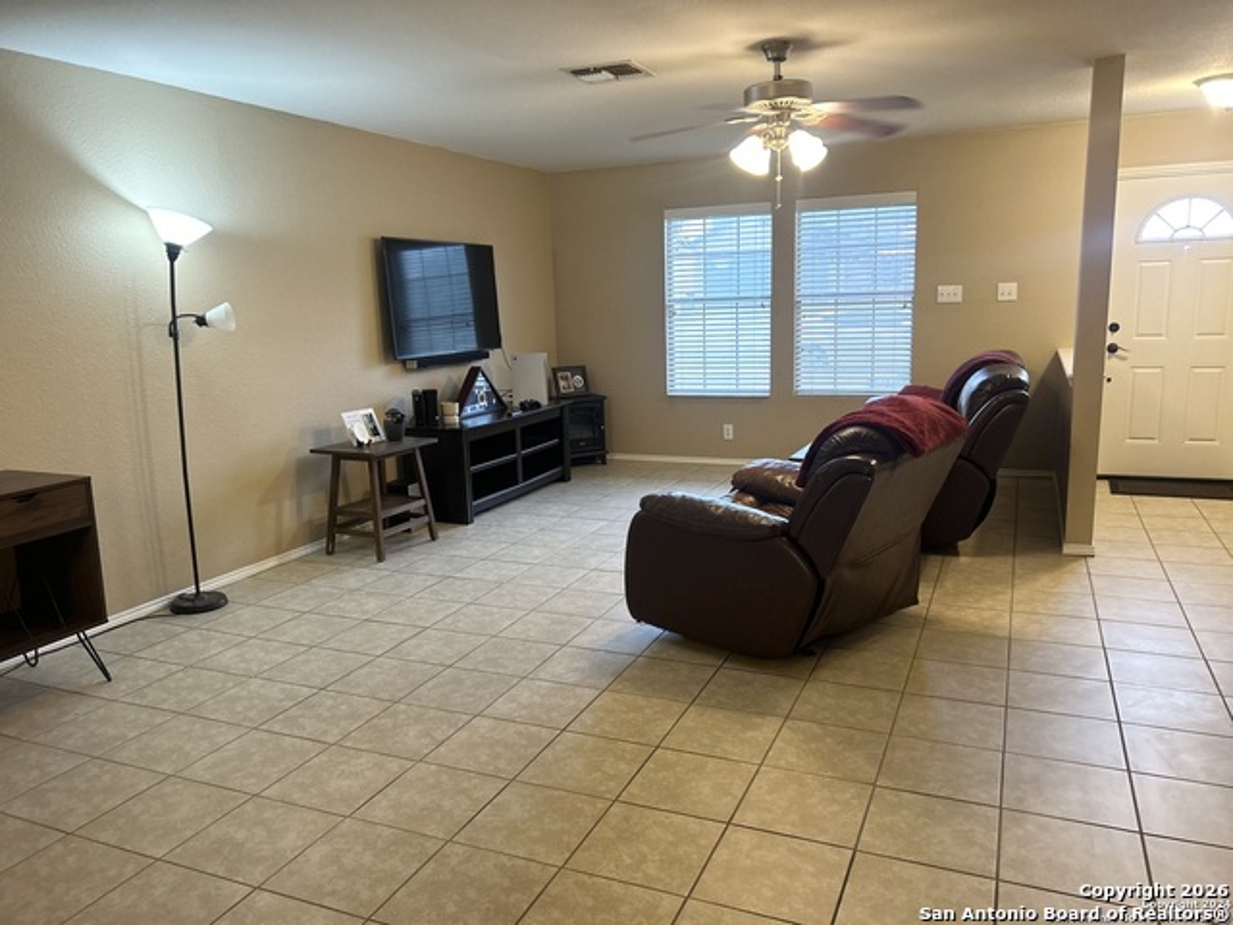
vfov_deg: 53.1
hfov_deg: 67.3
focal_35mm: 26
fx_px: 926
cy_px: 462
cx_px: 616
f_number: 1.5
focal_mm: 5.7
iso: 200
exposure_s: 1/60
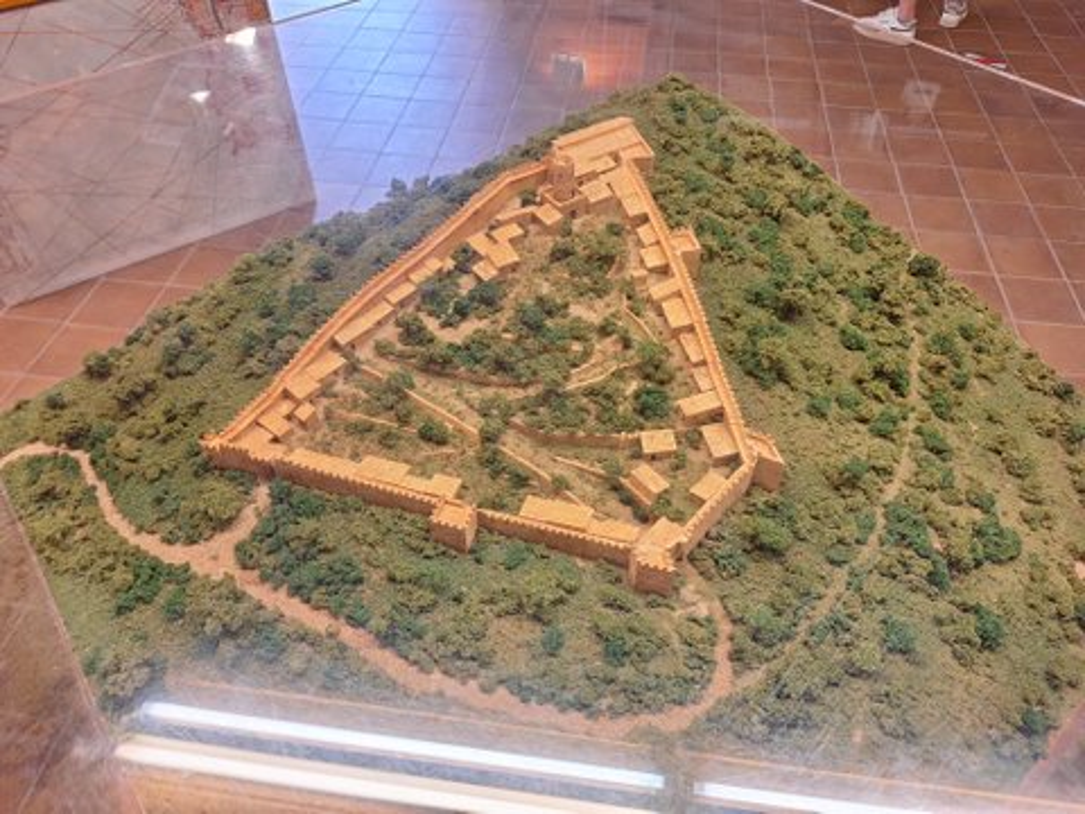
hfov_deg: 73.9
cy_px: 407
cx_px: 542
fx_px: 721
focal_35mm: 23
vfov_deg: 58.9
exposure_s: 1/50
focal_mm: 5.54
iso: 100
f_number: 1.8
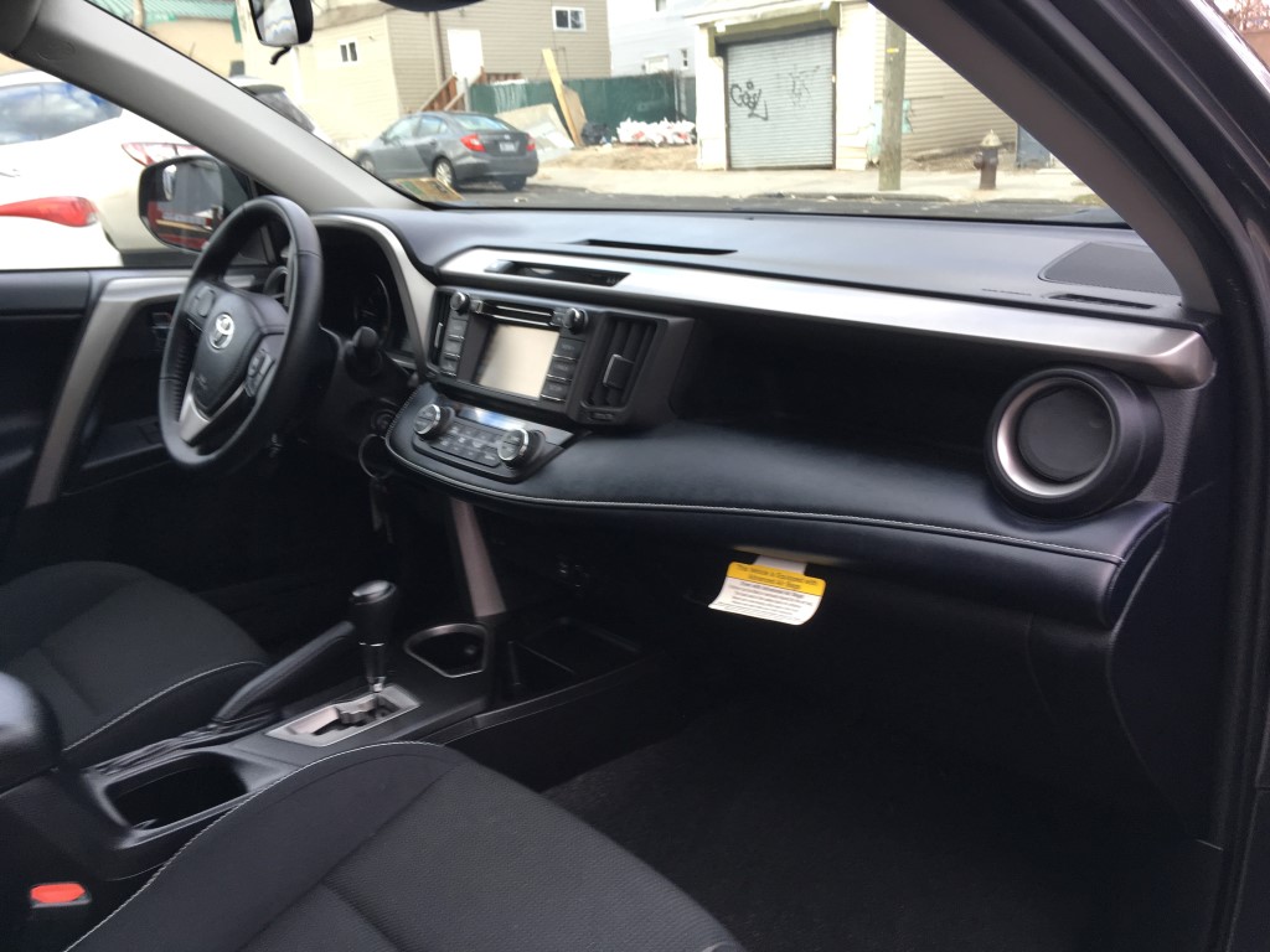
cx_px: 635
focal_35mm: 29
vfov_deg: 48.2
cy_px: 476
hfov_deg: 61.7
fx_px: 1064
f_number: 2.2
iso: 40
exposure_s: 1/120
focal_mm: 4.15
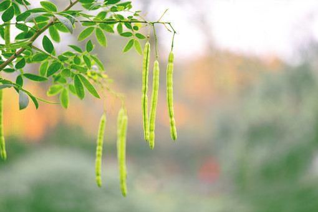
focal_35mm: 105
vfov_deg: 13.0
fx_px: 927
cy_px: 106
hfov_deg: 19.5
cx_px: 159
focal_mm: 105
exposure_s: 1/160
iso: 320
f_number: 3
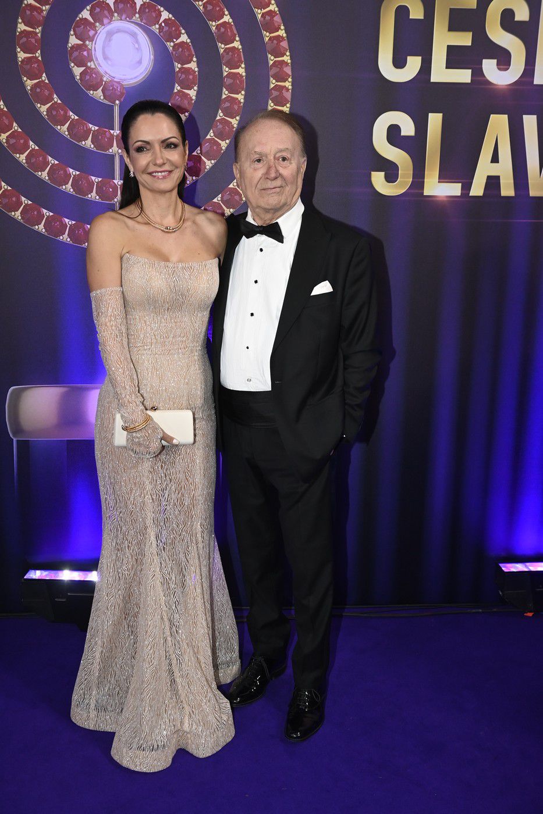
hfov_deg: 37.8
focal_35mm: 35
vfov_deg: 54.4
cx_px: 272
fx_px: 792
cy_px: 407
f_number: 5
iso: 2500
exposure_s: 1/250
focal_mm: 35
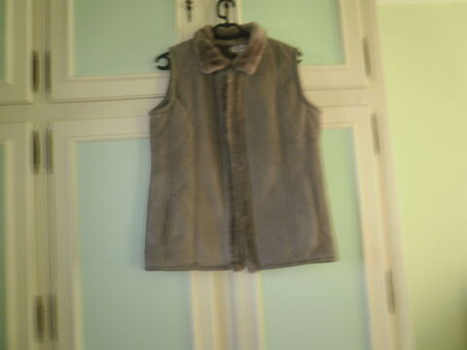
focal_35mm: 26
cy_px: 175
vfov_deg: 53.1
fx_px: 351
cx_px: 234
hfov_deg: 67.3
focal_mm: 4.65
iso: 125
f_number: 2.6
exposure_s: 1/25
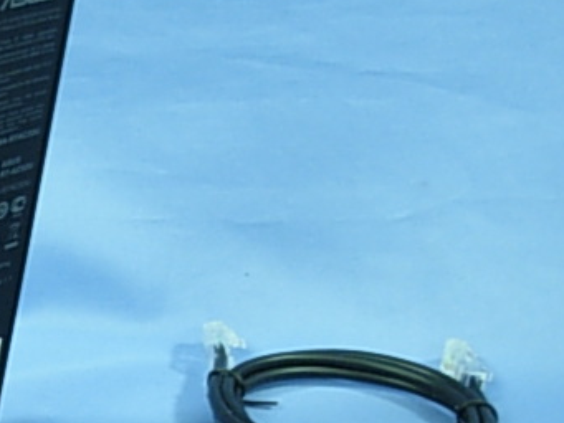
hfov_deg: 16.8
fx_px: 1858
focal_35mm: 114
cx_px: -48
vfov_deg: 12.8
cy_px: 441
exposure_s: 1/4
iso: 178
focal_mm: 6.3
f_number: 2.9
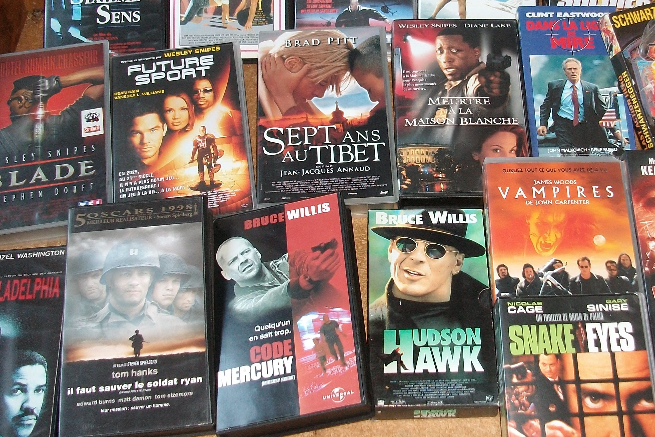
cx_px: 415
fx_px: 873
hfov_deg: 40.8
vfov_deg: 27.9
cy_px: 153
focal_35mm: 48
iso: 125
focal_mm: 5.7
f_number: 2.9
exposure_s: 1/40
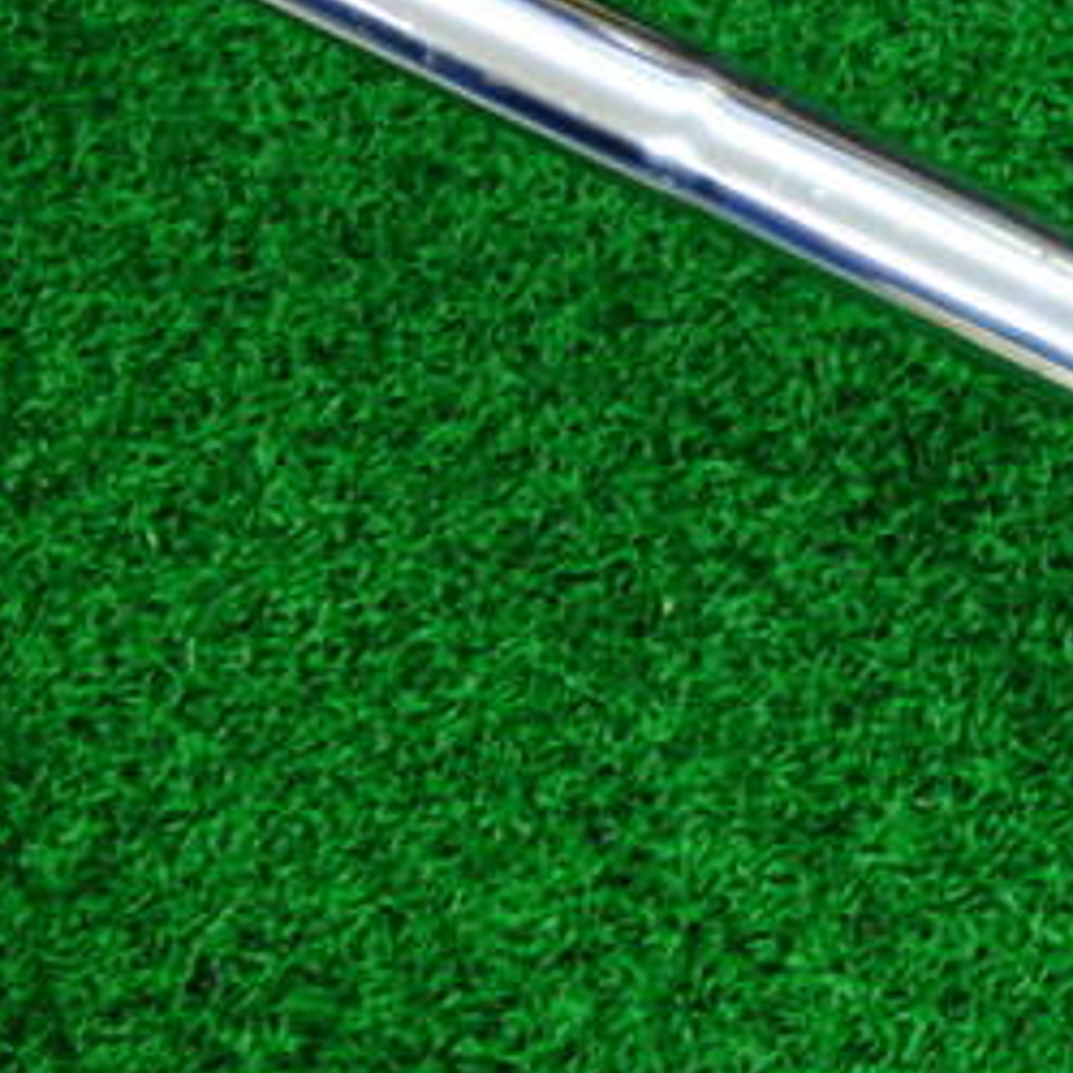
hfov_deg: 19.5
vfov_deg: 20.6
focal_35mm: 84
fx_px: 2946
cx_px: 1254
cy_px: 396
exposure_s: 1/40
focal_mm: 6.42
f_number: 3.6
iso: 400
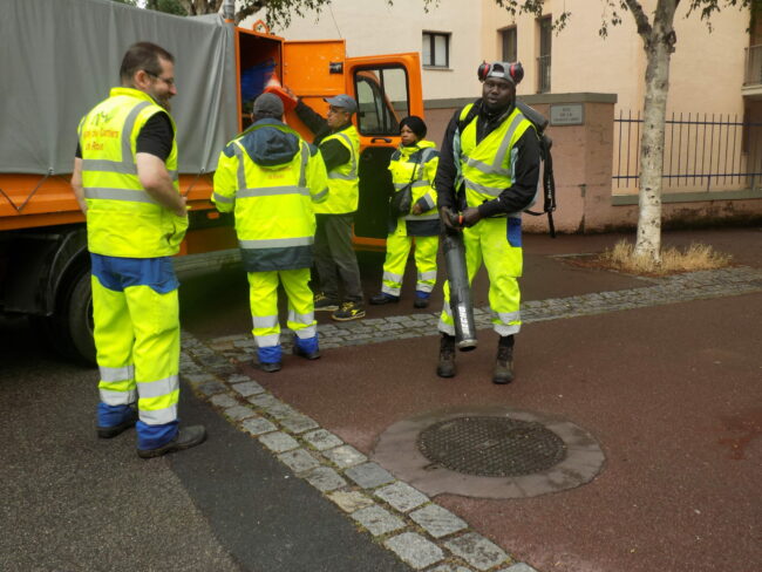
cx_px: 381
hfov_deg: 59.9
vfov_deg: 46.8
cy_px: 286
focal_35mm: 30
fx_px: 661
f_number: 3.3
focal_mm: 5.3
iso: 80
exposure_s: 1/125
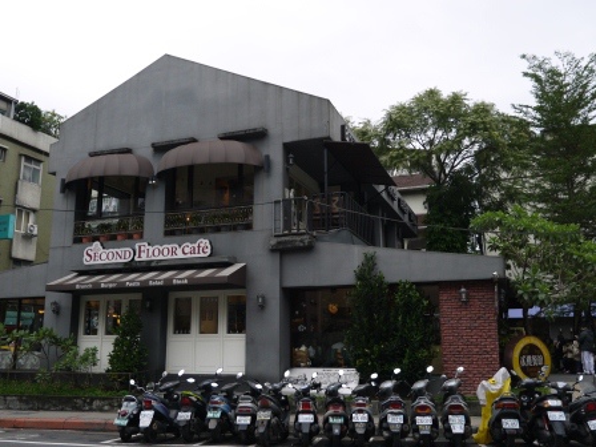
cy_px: 224
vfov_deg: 41.8
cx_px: 298
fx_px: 585
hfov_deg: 54.0
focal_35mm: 34
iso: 160
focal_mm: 17
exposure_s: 1/100
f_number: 4.1
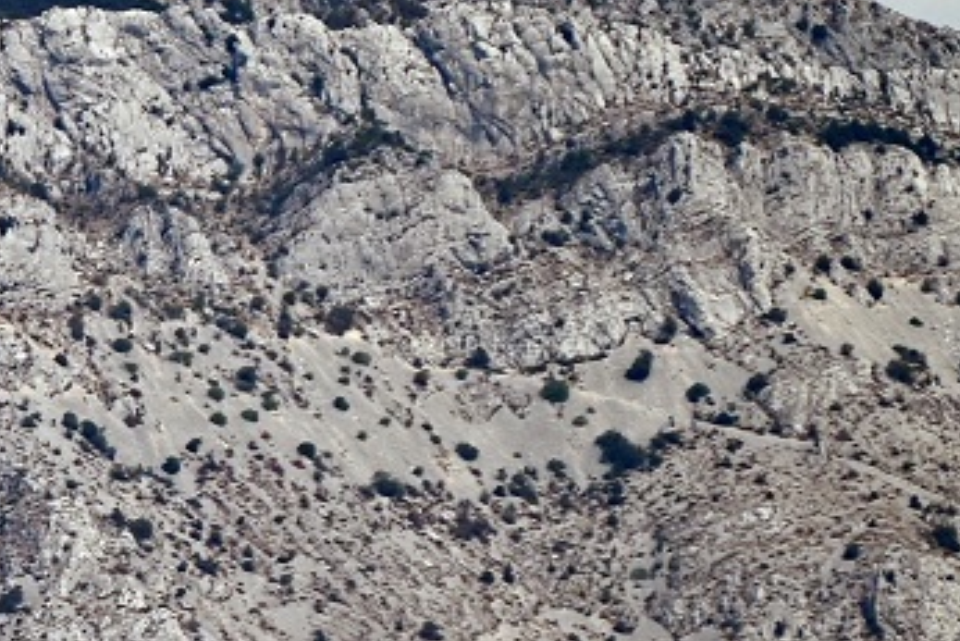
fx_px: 25423
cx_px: -888
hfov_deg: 2.2
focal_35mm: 953
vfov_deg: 1.4
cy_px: 942
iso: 250
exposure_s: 1/3200
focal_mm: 220
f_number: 5.3
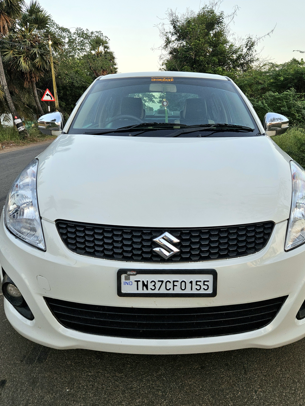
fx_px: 305
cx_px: 164
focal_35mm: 26
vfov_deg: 67.1
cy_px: 183
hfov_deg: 53.0
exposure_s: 1/192
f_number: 1.8
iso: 80
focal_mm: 5.4
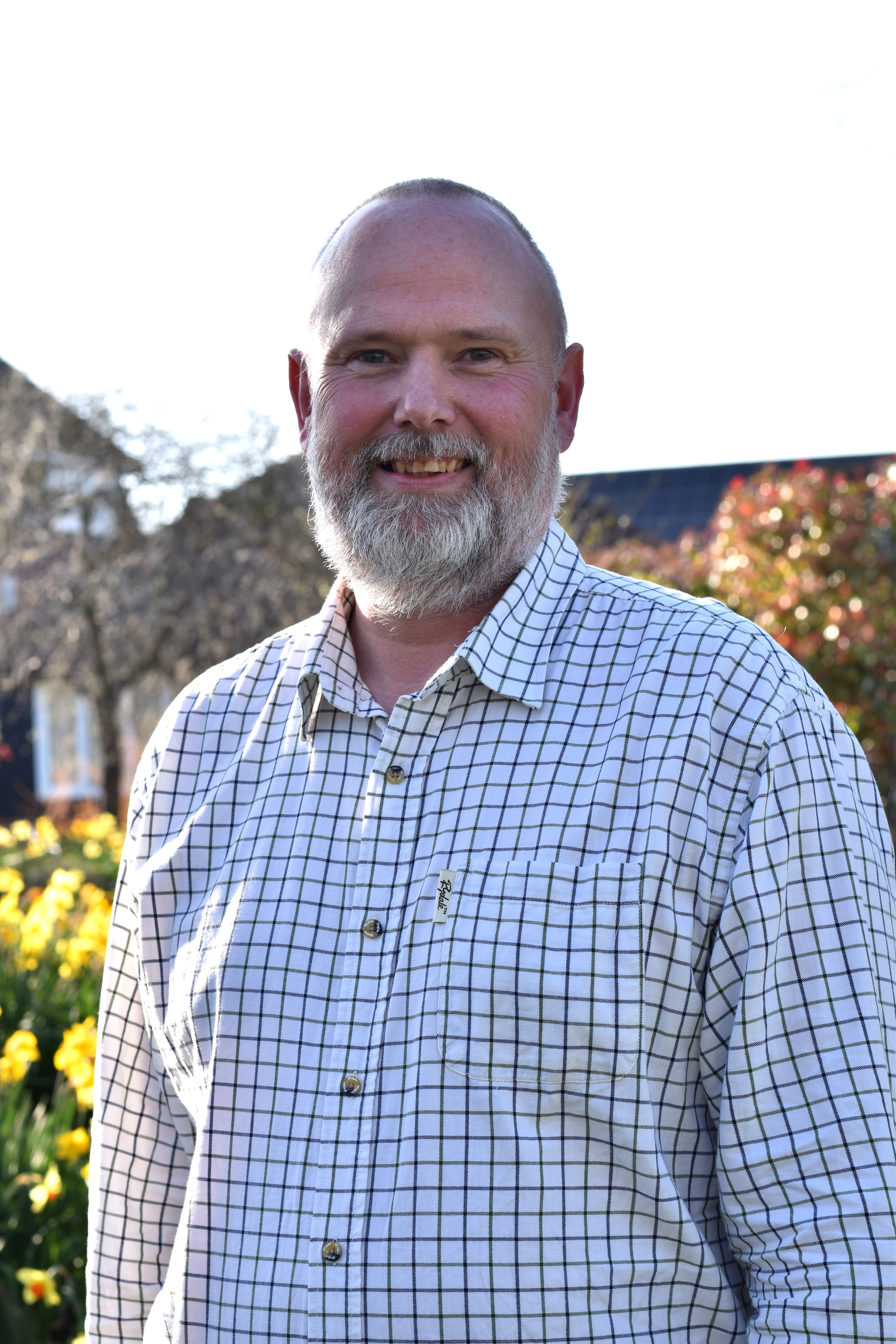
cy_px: 672
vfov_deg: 27.0
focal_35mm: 75
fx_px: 2800
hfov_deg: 18.2
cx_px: 448
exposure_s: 1/160
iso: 100
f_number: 6.3
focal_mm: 50
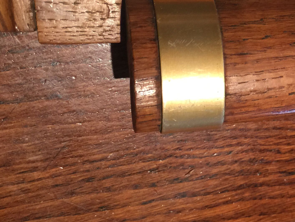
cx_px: 324
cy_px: 75
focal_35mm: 67
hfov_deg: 26.7
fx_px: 571
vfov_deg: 21.9
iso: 64
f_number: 2.2
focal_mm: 4.15
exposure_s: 1/17
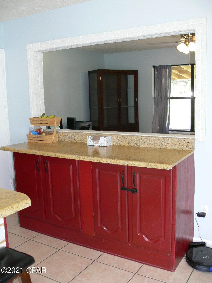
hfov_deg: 40.7
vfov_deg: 52.6
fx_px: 286
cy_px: 142
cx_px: 106
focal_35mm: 35
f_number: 2.8
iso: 100
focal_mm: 7.4
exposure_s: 1/30
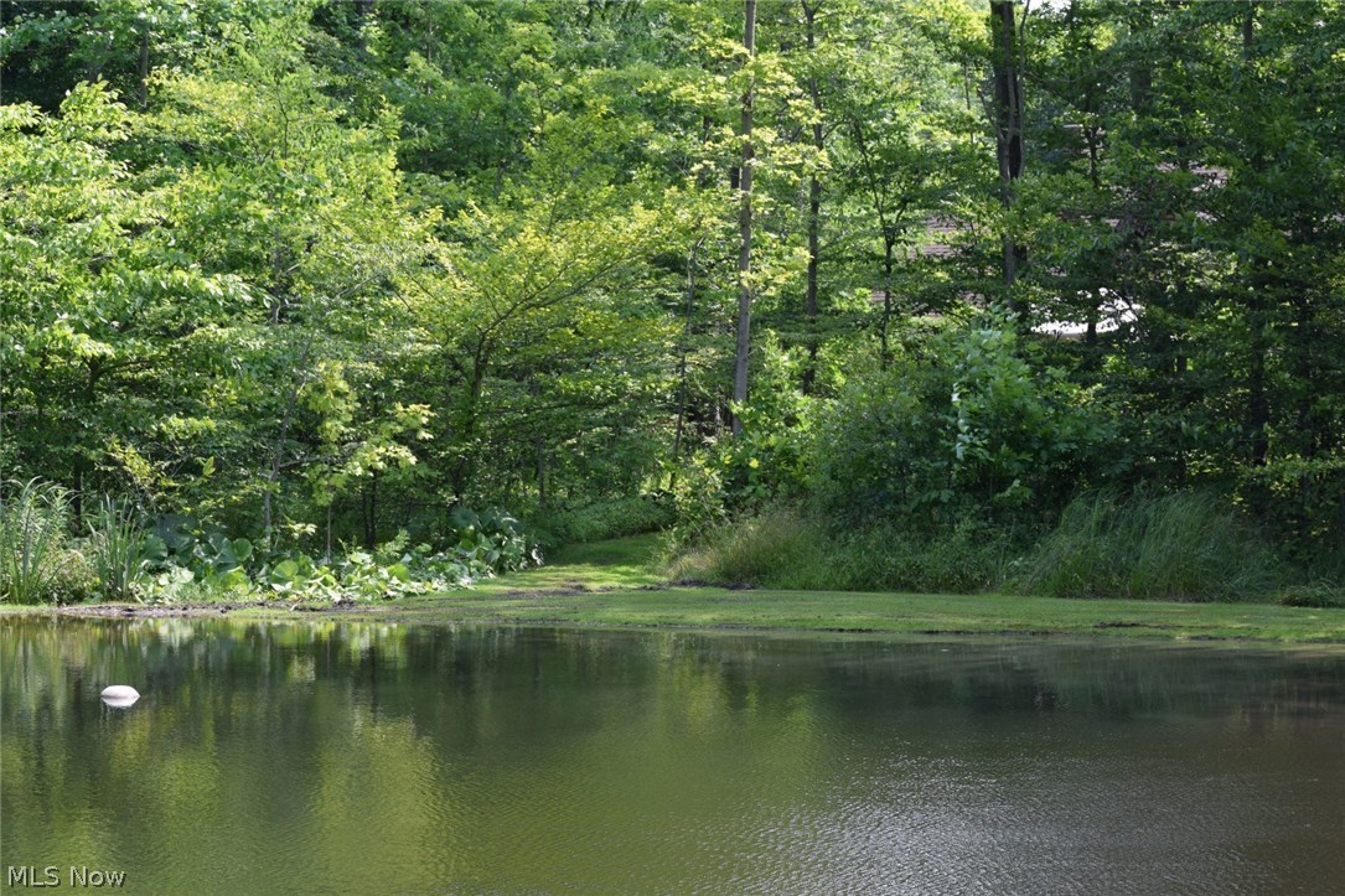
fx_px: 3082
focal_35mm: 82
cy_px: 448
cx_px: 672
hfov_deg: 24.6
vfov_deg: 16.5
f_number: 8
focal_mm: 55
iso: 400
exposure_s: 1/250
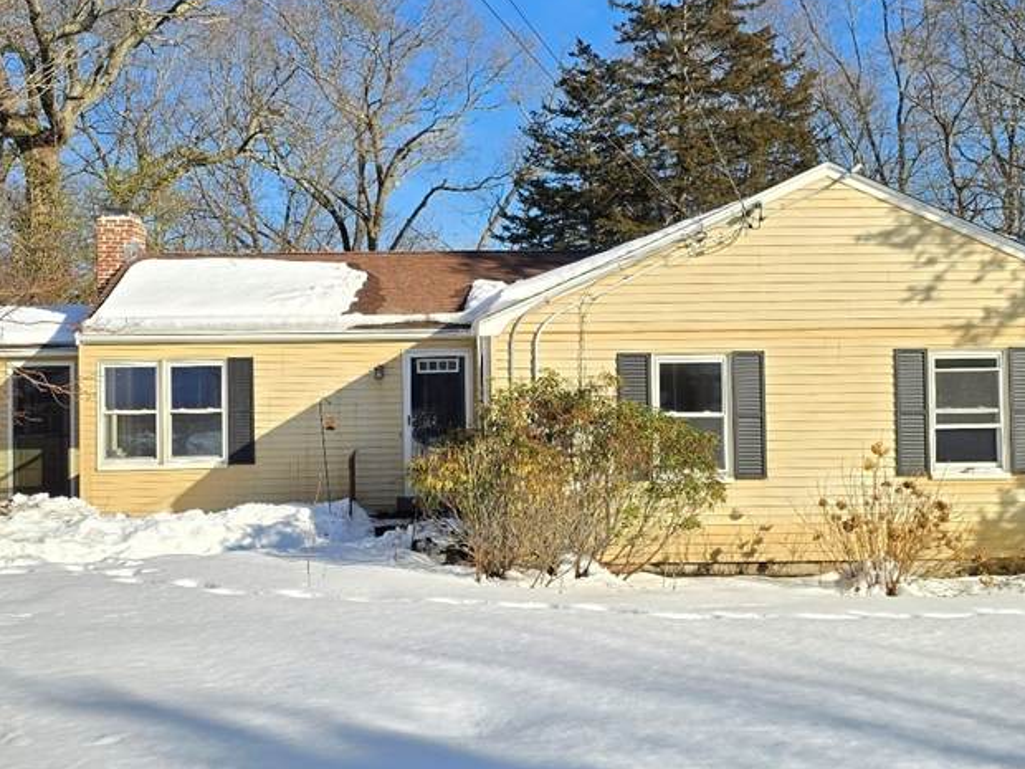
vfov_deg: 37.7
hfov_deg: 48.9
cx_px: 474
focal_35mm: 38
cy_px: 349
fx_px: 1125
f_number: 1.7
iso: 12
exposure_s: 1/671
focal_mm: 6.3
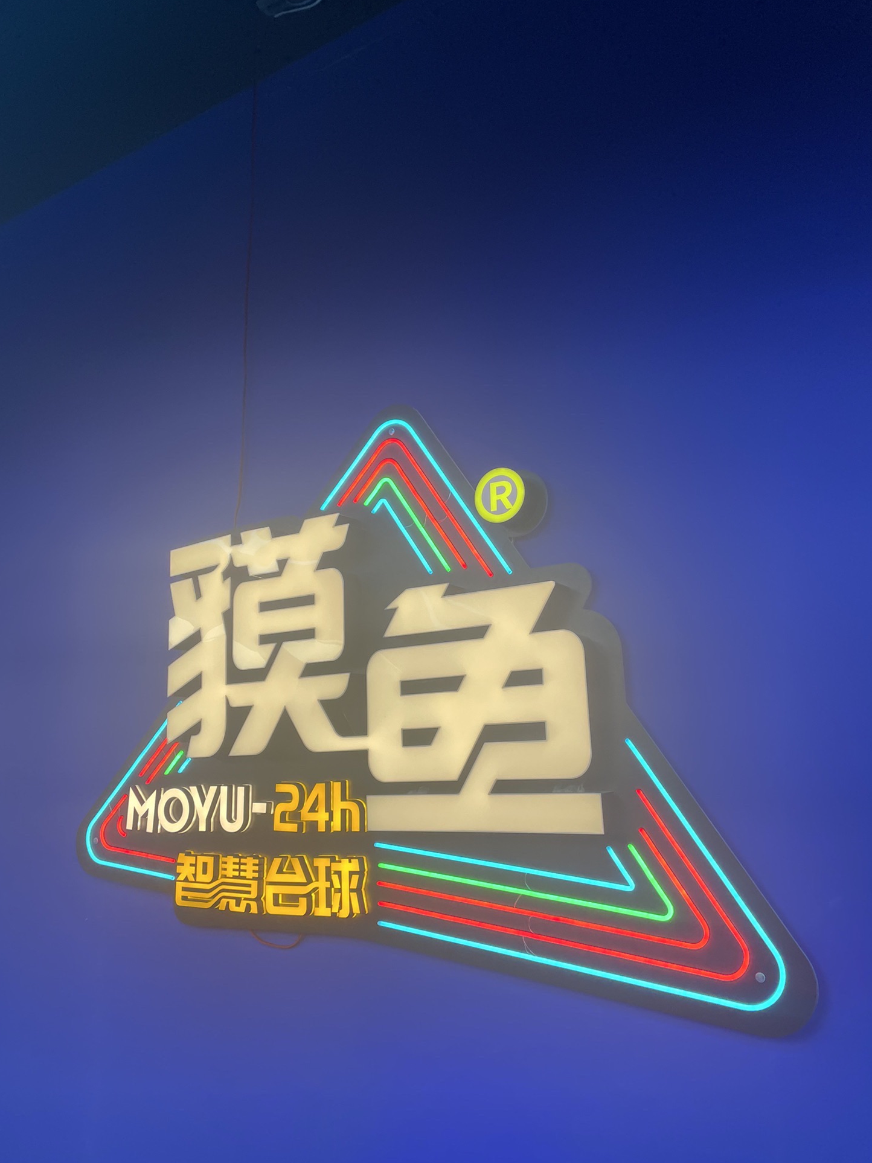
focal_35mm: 27
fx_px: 907
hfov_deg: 51.3
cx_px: 434
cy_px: 586
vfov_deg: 65.3
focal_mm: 4.2
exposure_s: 1/103
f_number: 1.6
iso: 50
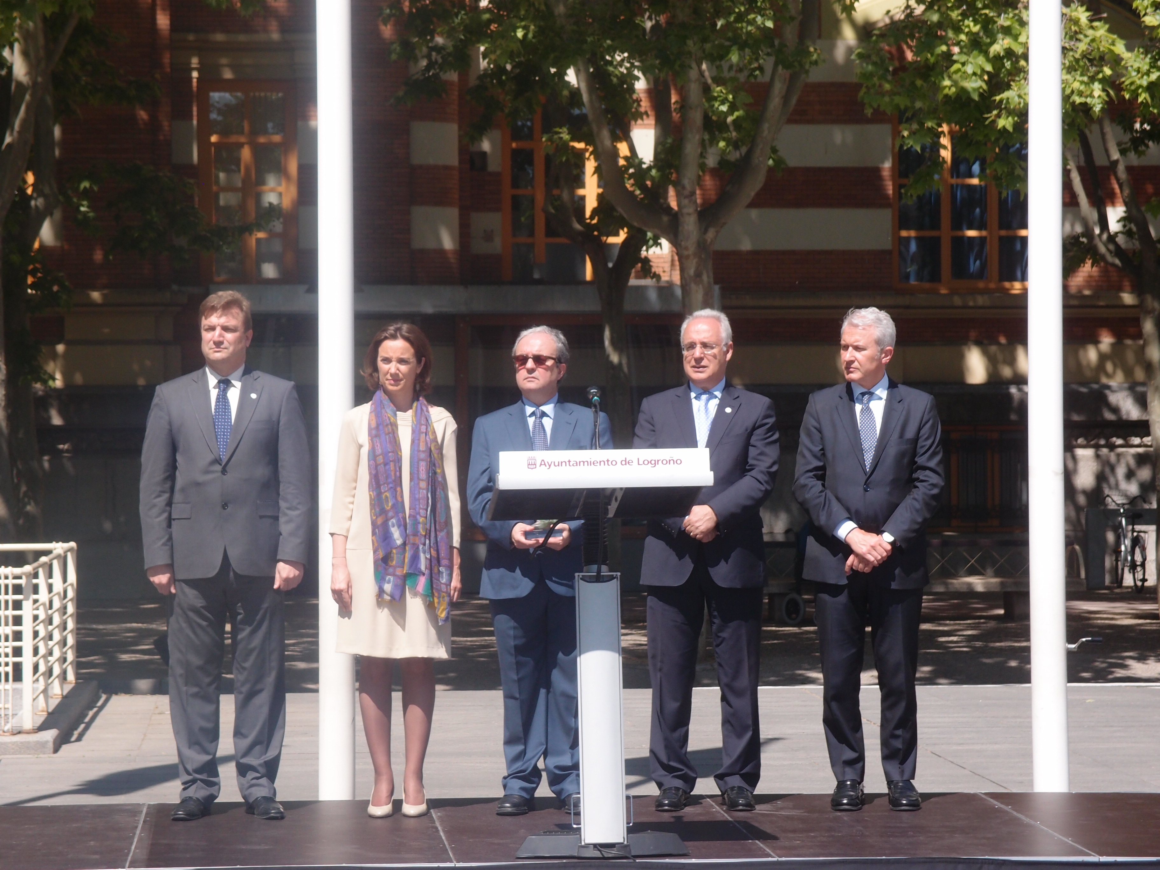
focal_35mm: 112
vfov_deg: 13.2
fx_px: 3753
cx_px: 580
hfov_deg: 17.6
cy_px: 435
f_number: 4
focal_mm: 24
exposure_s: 1/800
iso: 100
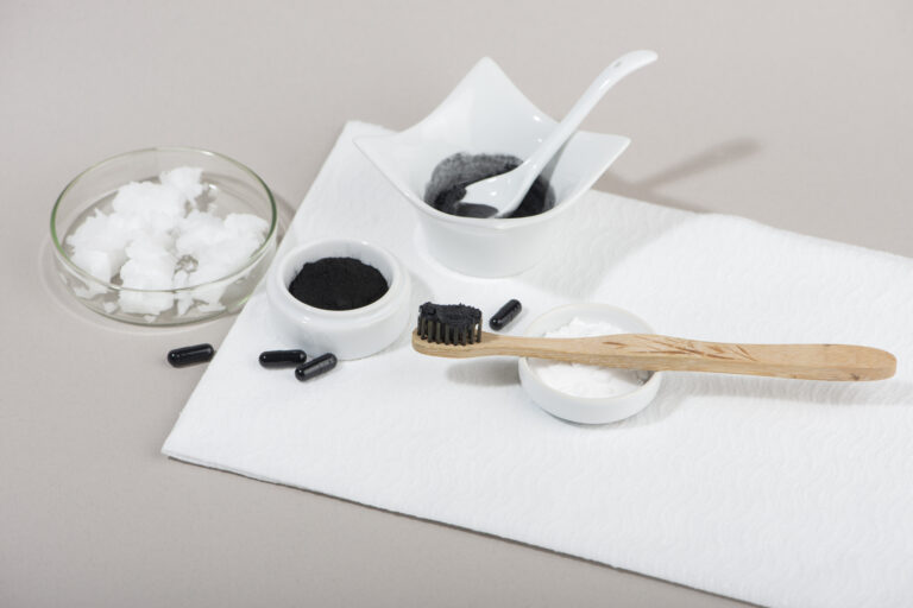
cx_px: 456
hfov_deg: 19.5
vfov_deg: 13.0
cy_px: 304
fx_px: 2663
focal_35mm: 105
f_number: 9
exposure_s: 1/200
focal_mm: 105
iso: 200
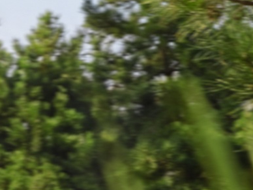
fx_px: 1301
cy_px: 122
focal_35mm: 178
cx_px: -265
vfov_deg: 8.3
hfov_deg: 10.2
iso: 800
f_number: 6.4
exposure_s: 1/1600
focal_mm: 45
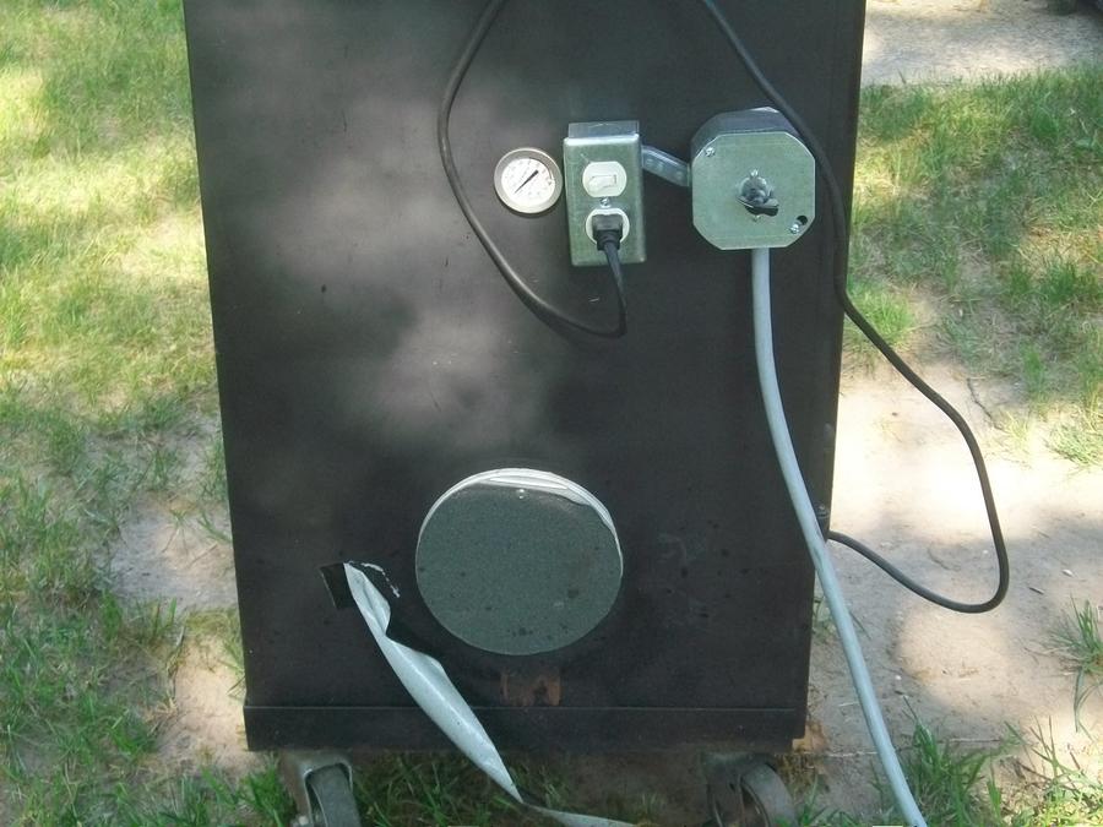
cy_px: 414
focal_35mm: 62
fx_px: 1976
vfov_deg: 23.7
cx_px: 552
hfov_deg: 31.2
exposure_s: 1/50
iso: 160
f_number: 4.1
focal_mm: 11
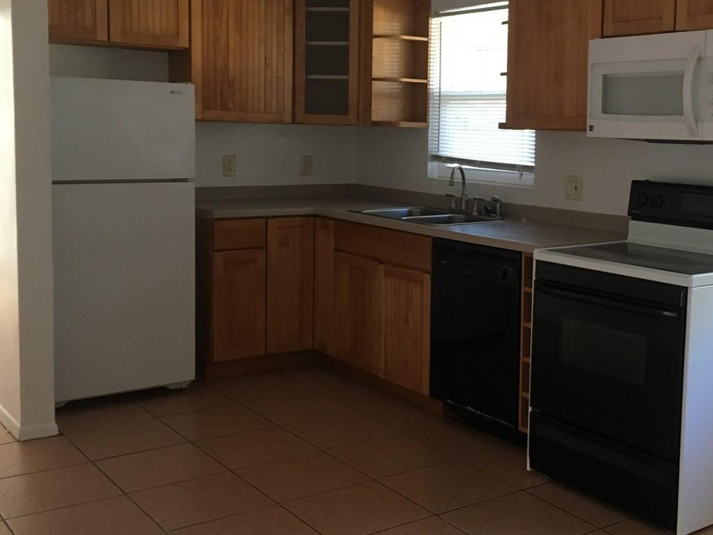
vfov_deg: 32.1
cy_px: 212
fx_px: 927
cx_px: 465
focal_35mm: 45
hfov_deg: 41.6
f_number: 2.2
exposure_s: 1/30
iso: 125
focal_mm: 4.15
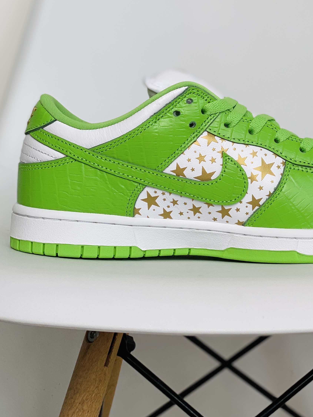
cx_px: 224
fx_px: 1121
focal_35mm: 93
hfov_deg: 15.8
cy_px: 88
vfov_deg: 20.9
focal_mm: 6
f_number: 2
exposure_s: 1/147
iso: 20
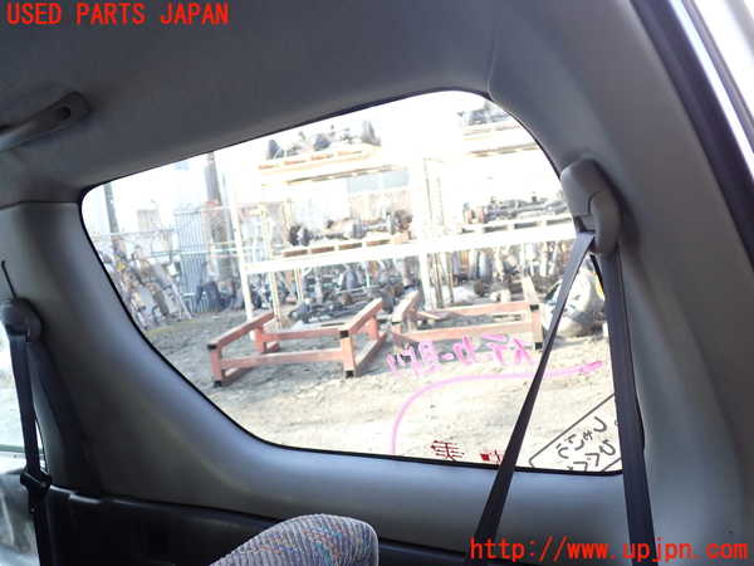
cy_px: 283
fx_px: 653
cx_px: 377
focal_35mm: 30
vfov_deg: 46.8
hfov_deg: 60.0
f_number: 2.3
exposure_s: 1/60
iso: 160
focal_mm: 5.4
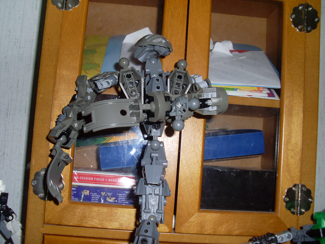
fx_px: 357
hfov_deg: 49.0
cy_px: 122
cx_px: 162
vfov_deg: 37.7
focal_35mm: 38
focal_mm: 6.3
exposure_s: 1/45
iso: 100
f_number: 7.7
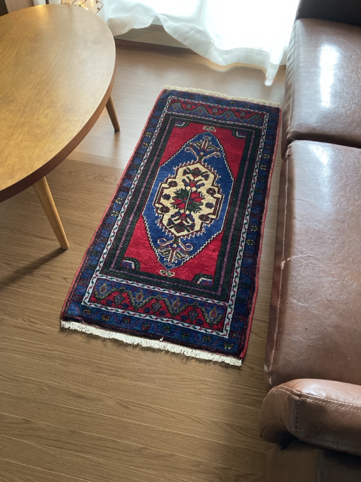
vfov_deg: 63.4
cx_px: 180
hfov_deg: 49.7
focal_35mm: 28
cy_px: 241
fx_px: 389
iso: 160
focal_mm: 3.99
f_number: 1.8
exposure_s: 1/60
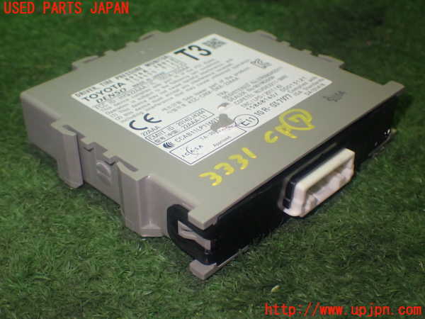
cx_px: 212
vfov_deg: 29.1
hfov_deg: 38.2
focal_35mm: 50
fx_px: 614
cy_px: 160
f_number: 3.2
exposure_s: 1/50
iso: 400
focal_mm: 9.01
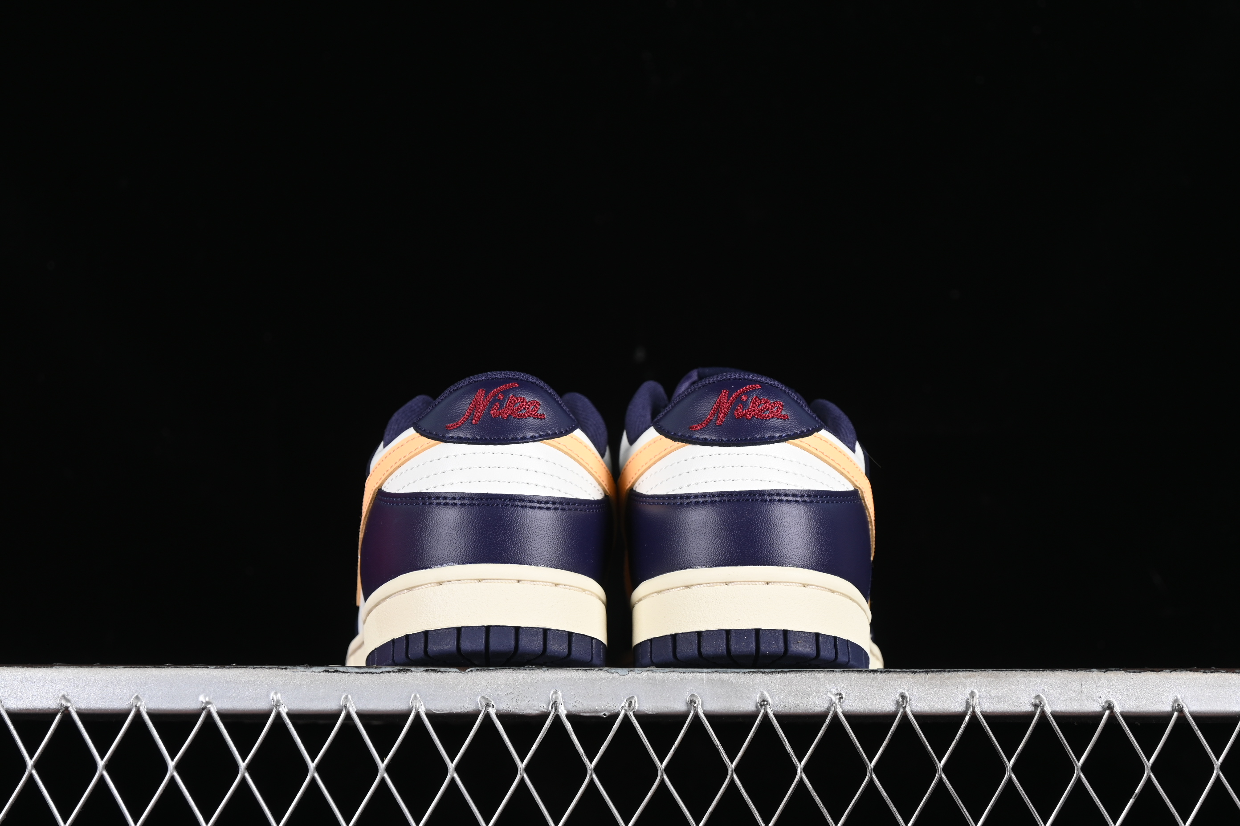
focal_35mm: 75
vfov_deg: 18.2
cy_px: 413
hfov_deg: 27.0
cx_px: 620
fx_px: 2583
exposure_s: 1/60
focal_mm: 50
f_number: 6.3
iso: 160
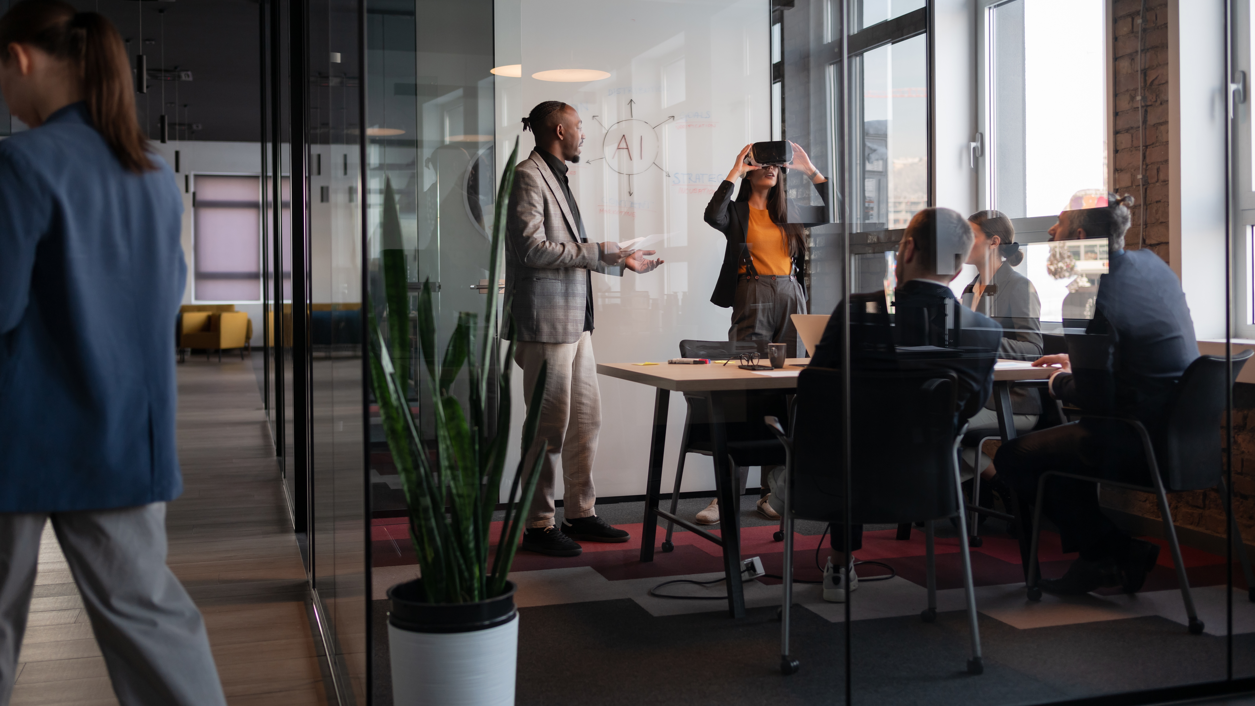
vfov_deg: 31.9
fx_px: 1231
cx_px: 626
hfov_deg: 54.0
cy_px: 301
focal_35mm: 37
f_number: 2.2
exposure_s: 1/320
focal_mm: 35
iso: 320
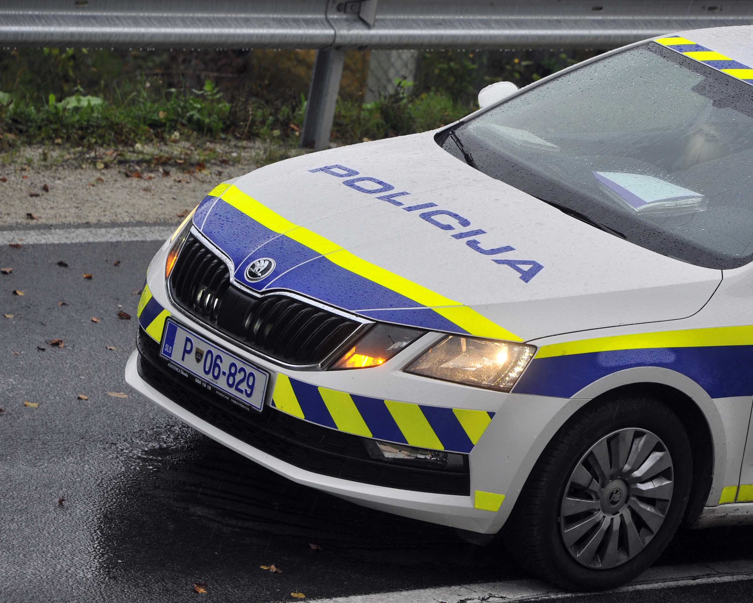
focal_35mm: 255
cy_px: 240
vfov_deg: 6.1
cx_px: 595
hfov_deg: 7.6
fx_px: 5683
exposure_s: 1/160
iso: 500
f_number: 5
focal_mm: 170
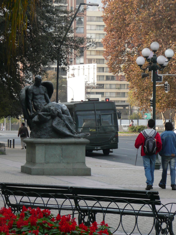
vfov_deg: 11.7
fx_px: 1146
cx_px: 88
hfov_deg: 8.8
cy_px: 118
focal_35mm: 169
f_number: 4.8
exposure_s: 1/60
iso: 100
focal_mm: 23.1
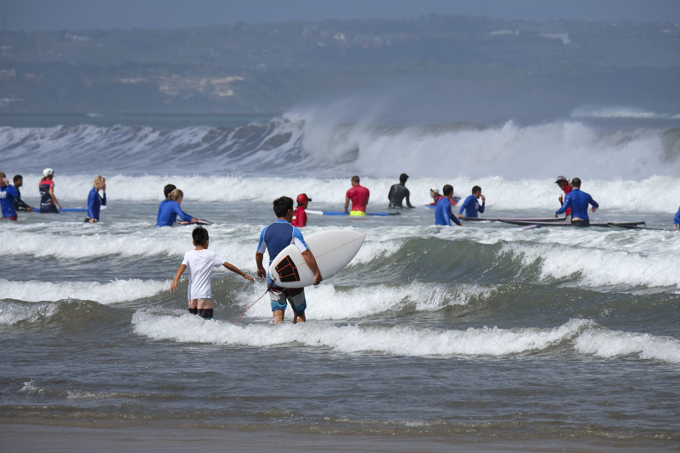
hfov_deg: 6.0
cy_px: 226
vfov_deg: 4.0
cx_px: 340
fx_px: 6516
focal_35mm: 345
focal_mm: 230
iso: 200
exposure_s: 1/900
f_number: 8
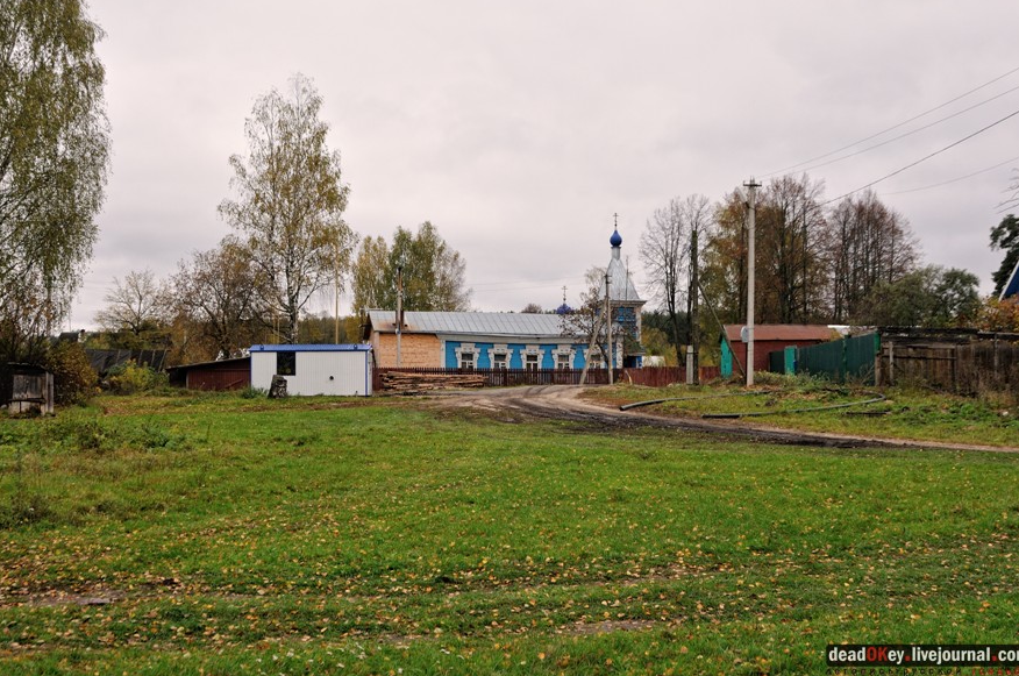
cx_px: 516
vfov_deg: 35.8
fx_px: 1046
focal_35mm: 37
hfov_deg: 52.0
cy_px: 336
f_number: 6.3
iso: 320
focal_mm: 24
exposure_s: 1/320
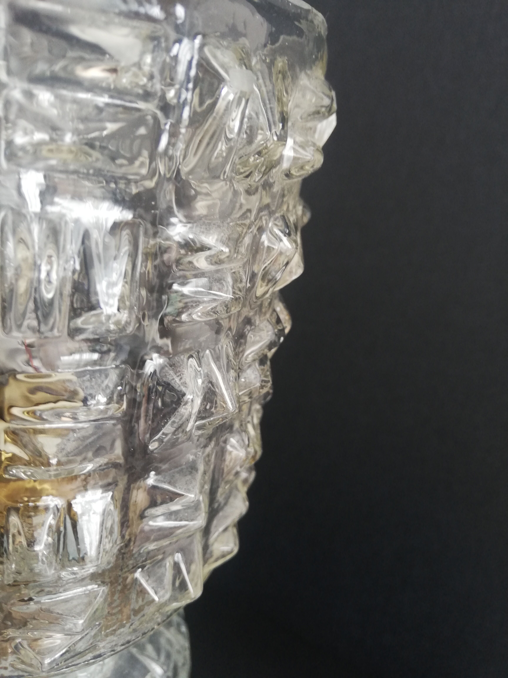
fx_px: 509
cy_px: 339
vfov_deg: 67.3
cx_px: 254
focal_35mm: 26
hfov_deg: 53.1
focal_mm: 3.81
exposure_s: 1/33.3
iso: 200
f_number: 2.2
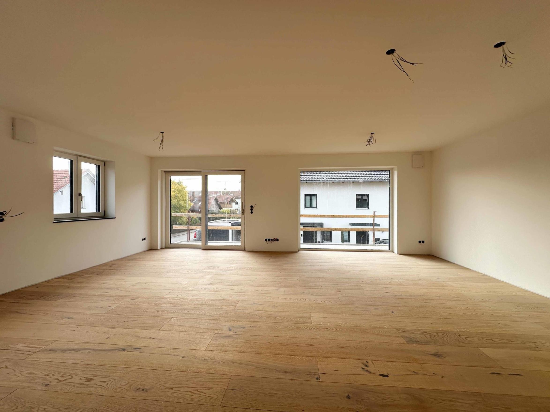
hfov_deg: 102.1
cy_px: 206
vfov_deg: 85.7
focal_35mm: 14
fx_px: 222
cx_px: 275
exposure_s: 1/303
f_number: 2.2
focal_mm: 2.2
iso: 40
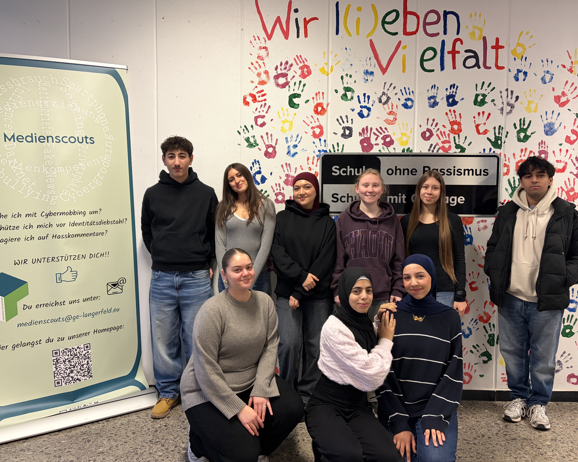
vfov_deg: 51.5
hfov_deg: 62.2
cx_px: 288
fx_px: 479
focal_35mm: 28
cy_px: 232
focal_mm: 5.96
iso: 250
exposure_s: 1/50
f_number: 1.6
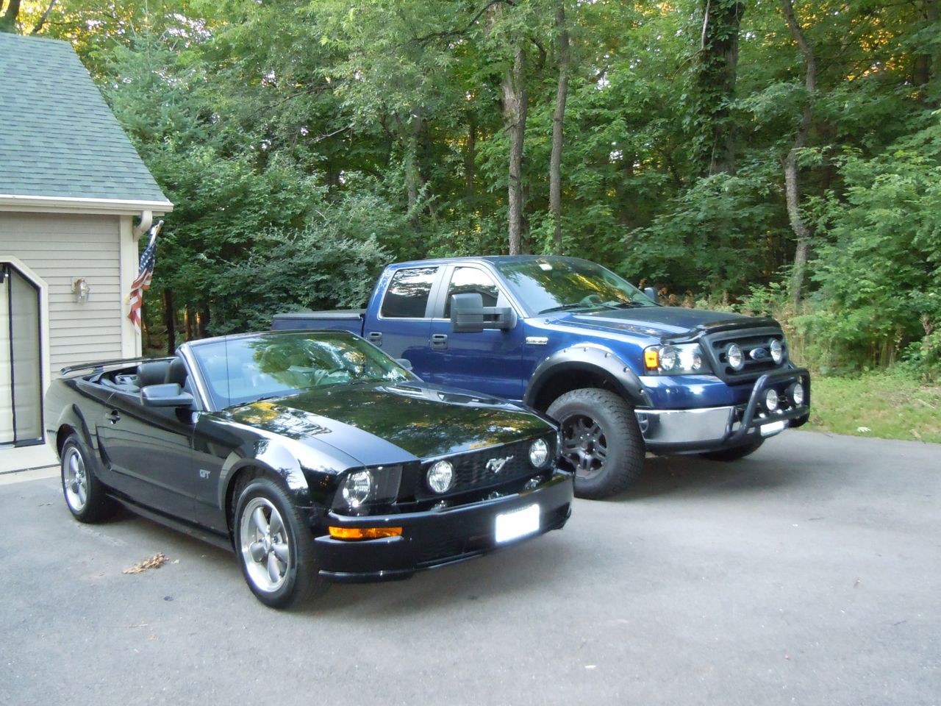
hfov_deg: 60.0
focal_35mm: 30
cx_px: 470
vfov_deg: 46.8
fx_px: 816
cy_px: 353
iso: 640
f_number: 3.5
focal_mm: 5.4
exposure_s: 1/30
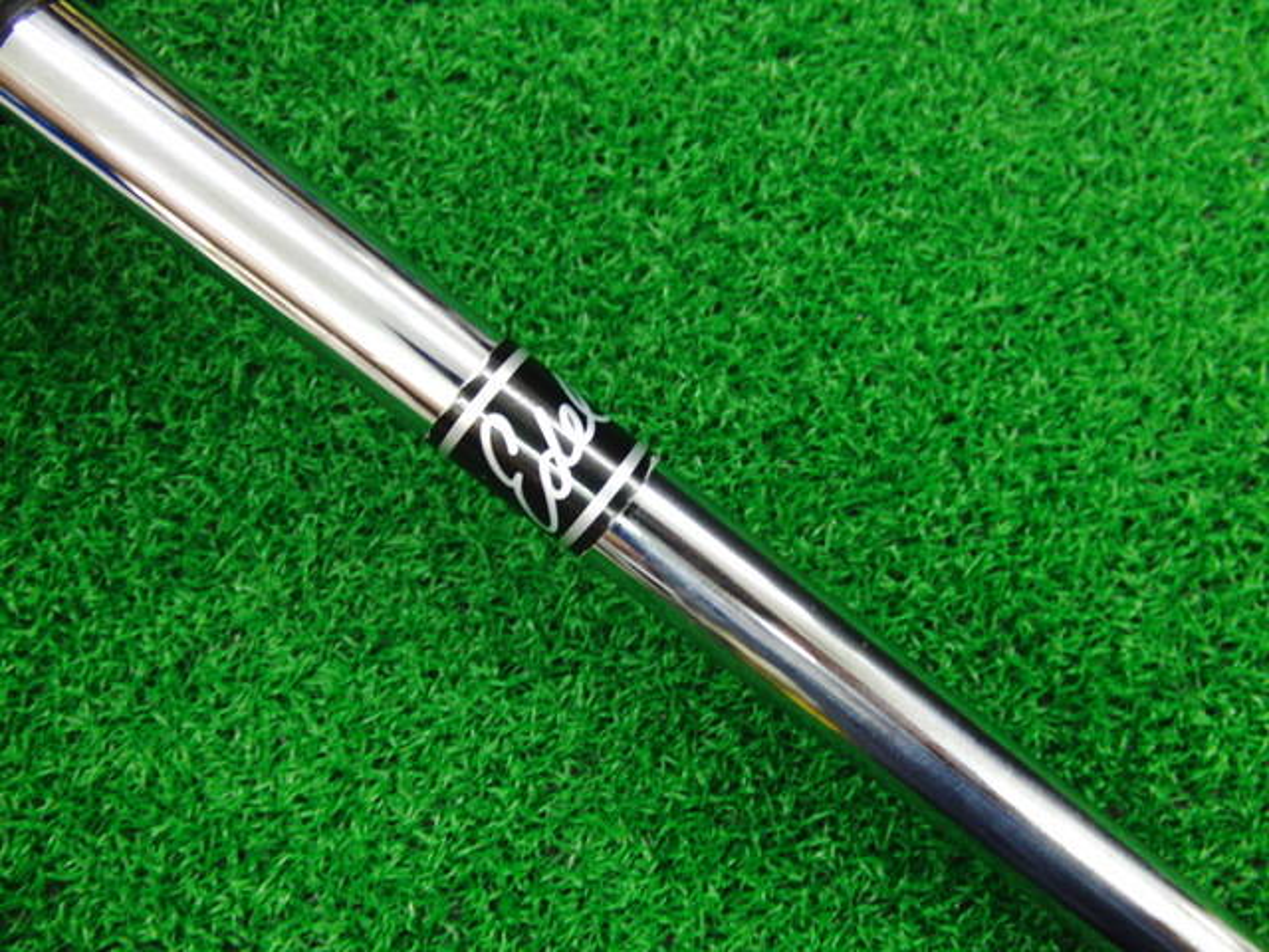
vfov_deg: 38.7
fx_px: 1356
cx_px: 634
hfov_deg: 50.1
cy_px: 476
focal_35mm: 37
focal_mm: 6.42
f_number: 3.6
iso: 400
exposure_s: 1/30
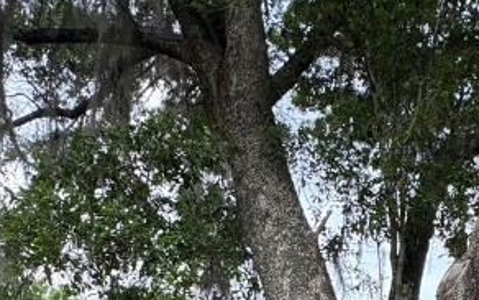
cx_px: 395
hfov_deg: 37.2
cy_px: 467
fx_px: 679
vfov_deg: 20.7
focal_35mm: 52
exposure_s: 1/341
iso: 40
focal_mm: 2.22
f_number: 2.2
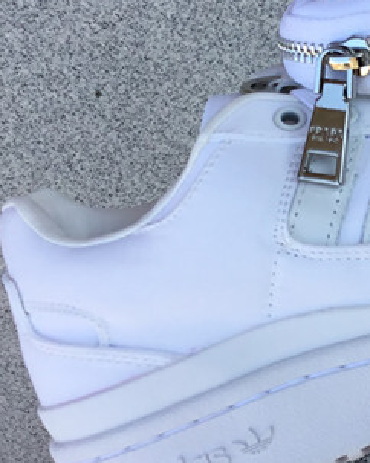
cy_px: 163
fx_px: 1233
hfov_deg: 16.4
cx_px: 443
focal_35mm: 90
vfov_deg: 21.2
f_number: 2.4
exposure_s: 1/227
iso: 25
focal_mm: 3.3
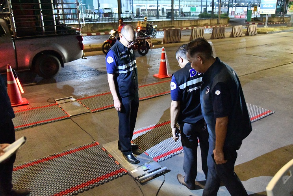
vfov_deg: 43.6
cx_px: 146
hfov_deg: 61.9
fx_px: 244
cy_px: 98
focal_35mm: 30
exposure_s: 1/200
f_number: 4
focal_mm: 30
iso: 25600
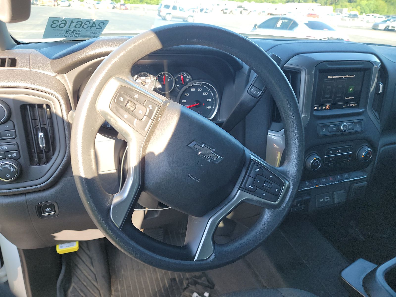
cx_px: 198
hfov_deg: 71.6
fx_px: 275
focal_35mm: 24
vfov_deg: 56.8
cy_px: 148
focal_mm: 6.7
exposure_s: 1/59
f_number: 1.8
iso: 62
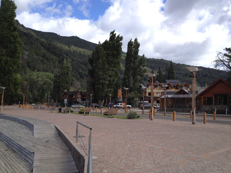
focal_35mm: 35
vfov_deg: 40.7
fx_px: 234
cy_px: 86
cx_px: 116
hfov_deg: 52.6
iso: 50
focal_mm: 4.28
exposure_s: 1/1416
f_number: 2.4
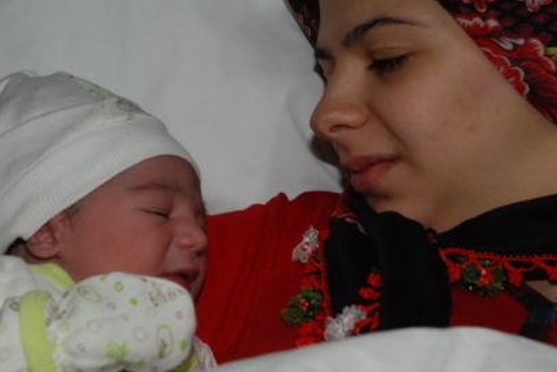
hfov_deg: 14.8
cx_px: 175
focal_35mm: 138
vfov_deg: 10.0
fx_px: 2137
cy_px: 149
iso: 1000
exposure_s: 1/60
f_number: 7.1
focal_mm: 58
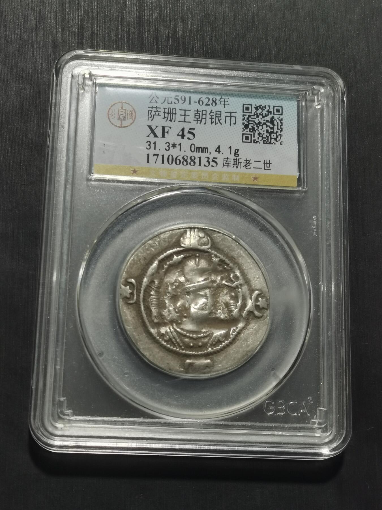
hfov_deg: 23.7
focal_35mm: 62
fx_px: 912
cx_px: 191
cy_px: 255
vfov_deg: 31.2
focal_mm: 5.58
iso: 64
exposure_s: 1/100
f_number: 1.8
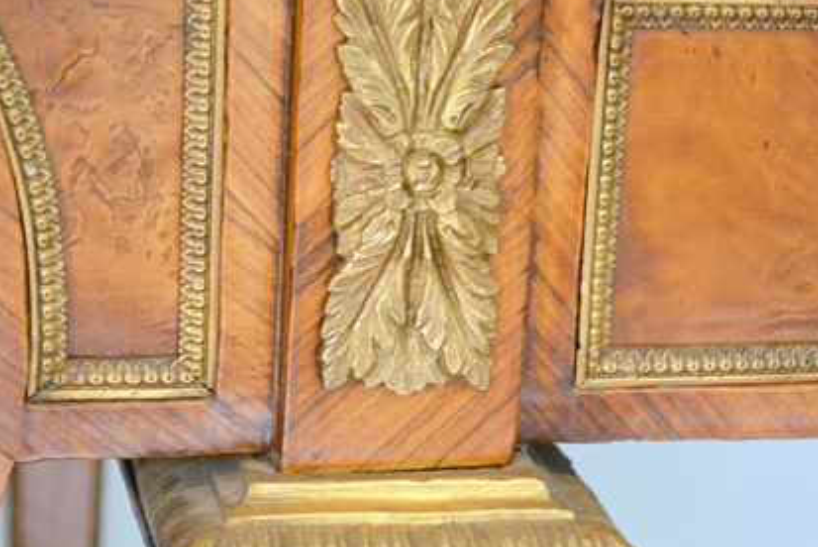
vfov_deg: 11.5
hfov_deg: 17.1
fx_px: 2722
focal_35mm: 120
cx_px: 418
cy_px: 238
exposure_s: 1/30
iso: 1600
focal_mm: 55
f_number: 5.6
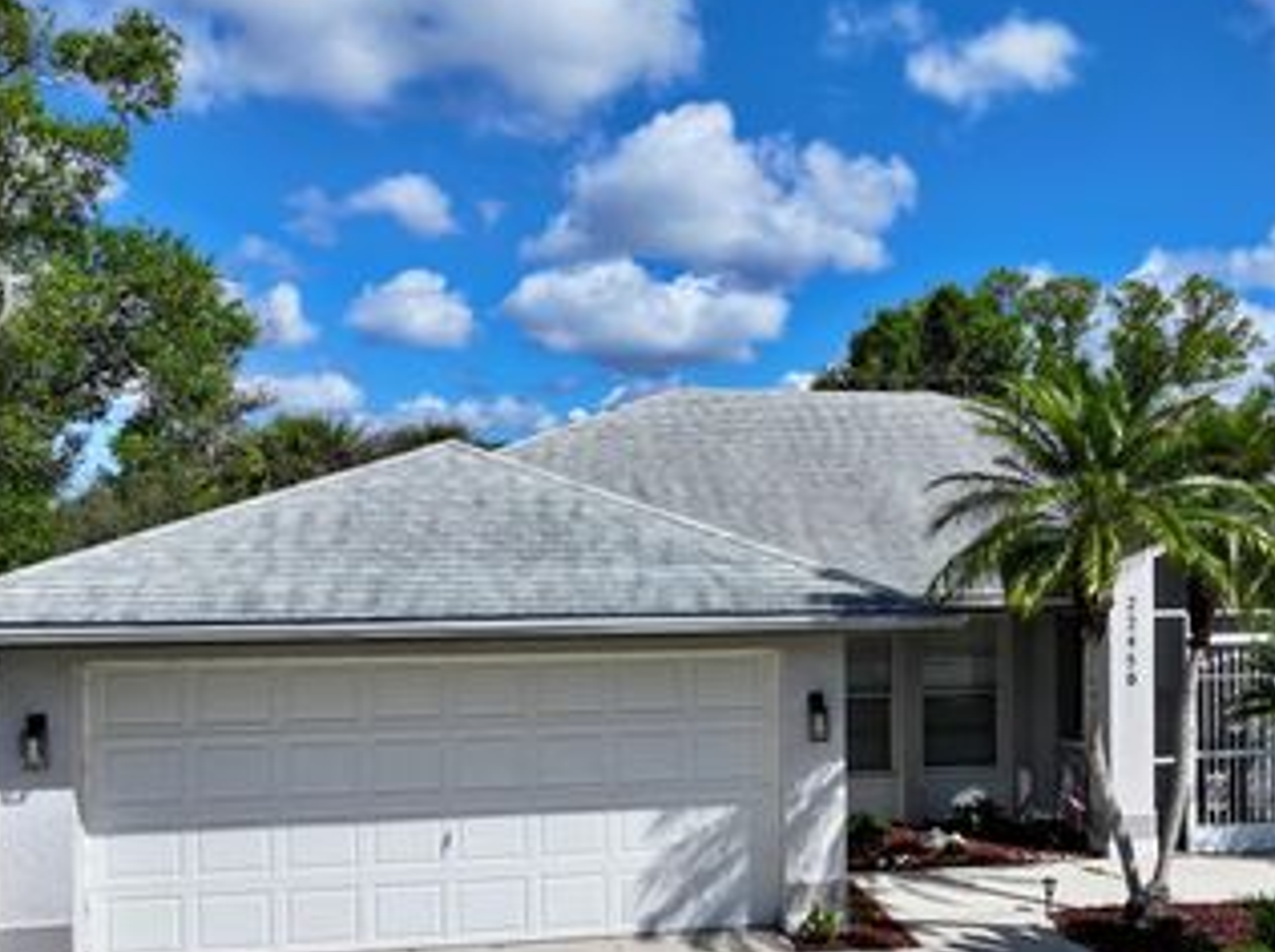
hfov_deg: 48.5
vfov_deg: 37.5
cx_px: 803
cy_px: 569
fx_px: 1398
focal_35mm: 38
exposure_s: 1/3200
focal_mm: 12.29
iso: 100
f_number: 2.8
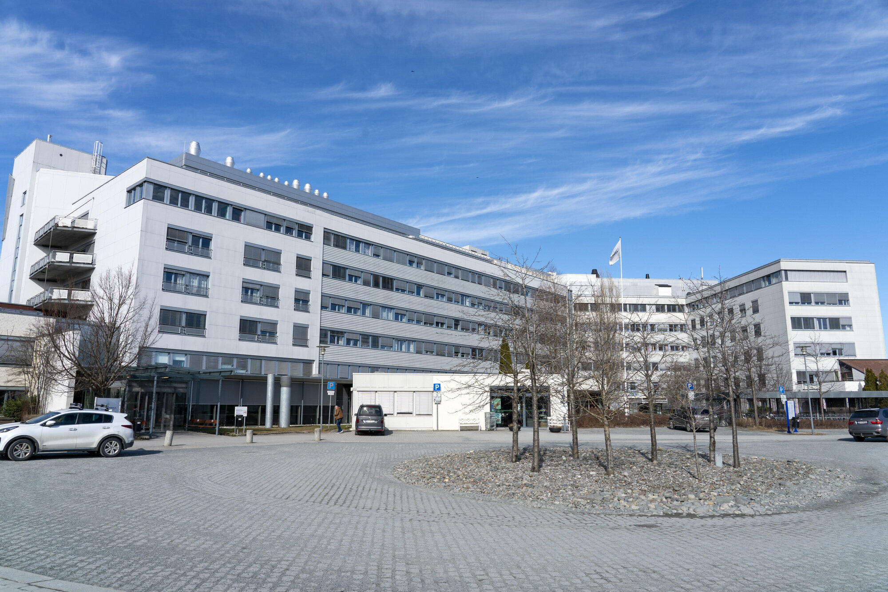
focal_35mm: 24
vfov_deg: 53.1
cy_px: 296
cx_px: 444
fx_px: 592
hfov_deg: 73.7
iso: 100
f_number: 11
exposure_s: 1/250
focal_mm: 24
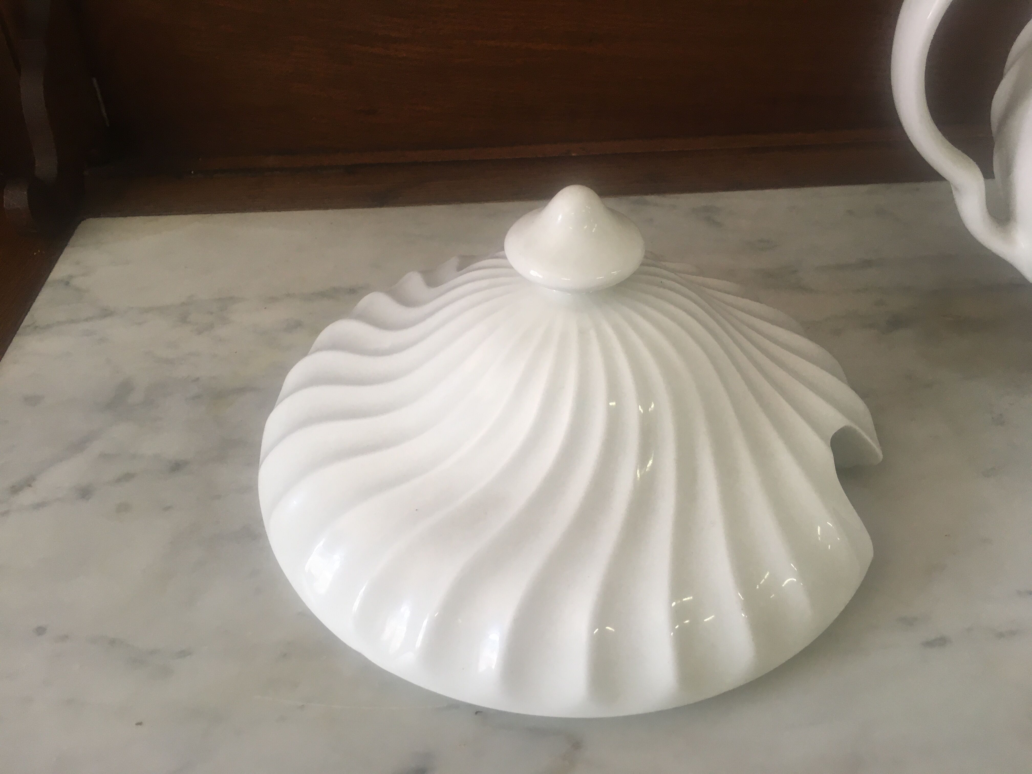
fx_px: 865
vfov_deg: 48.2
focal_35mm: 29
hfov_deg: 61.7
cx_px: 516
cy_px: 387
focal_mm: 4.15
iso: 80
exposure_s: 1/33
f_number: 2.2
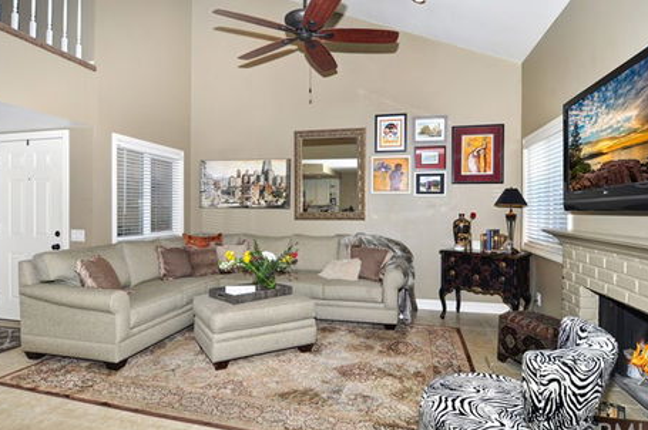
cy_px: 216
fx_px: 342
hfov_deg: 87.0
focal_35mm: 19
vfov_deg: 64.4
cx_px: 320
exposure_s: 1/60
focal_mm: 12
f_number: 7.1
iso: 400
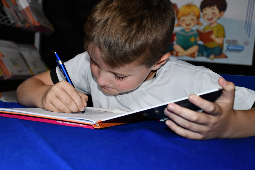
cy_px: 85
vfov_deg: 26.0
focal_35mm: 52
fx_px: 368
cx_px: 128
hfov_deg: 38.2
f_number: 4.2
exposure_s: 1/60
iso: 2200
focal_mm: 35
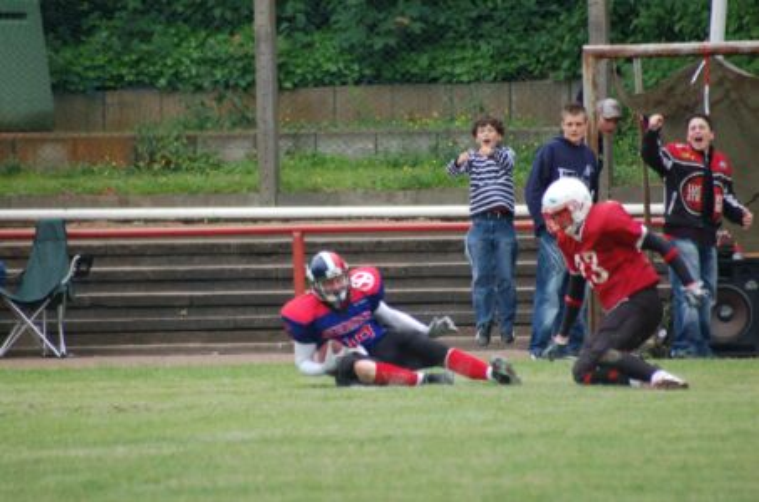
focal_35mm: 450
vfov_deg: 3.0
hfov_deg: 4.6
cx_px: 380
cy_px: 251
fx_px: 9467
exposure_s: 1/250
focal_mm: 300
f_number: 5.6
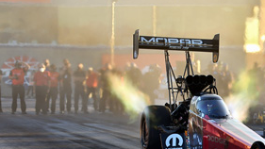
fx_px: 1377
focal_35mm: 196
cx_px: 212
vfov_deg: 6.2
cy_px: 130
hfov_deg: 11.0
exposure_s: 1/640
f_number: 3.5
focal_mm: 70
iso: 200
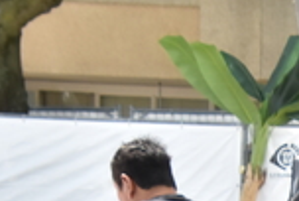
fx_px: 1964
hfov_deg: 8.3
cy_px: 347
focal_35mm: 236
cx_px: 566
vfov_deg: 5.8
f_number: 7.1
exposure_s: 1/1000
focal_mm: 40
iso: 800
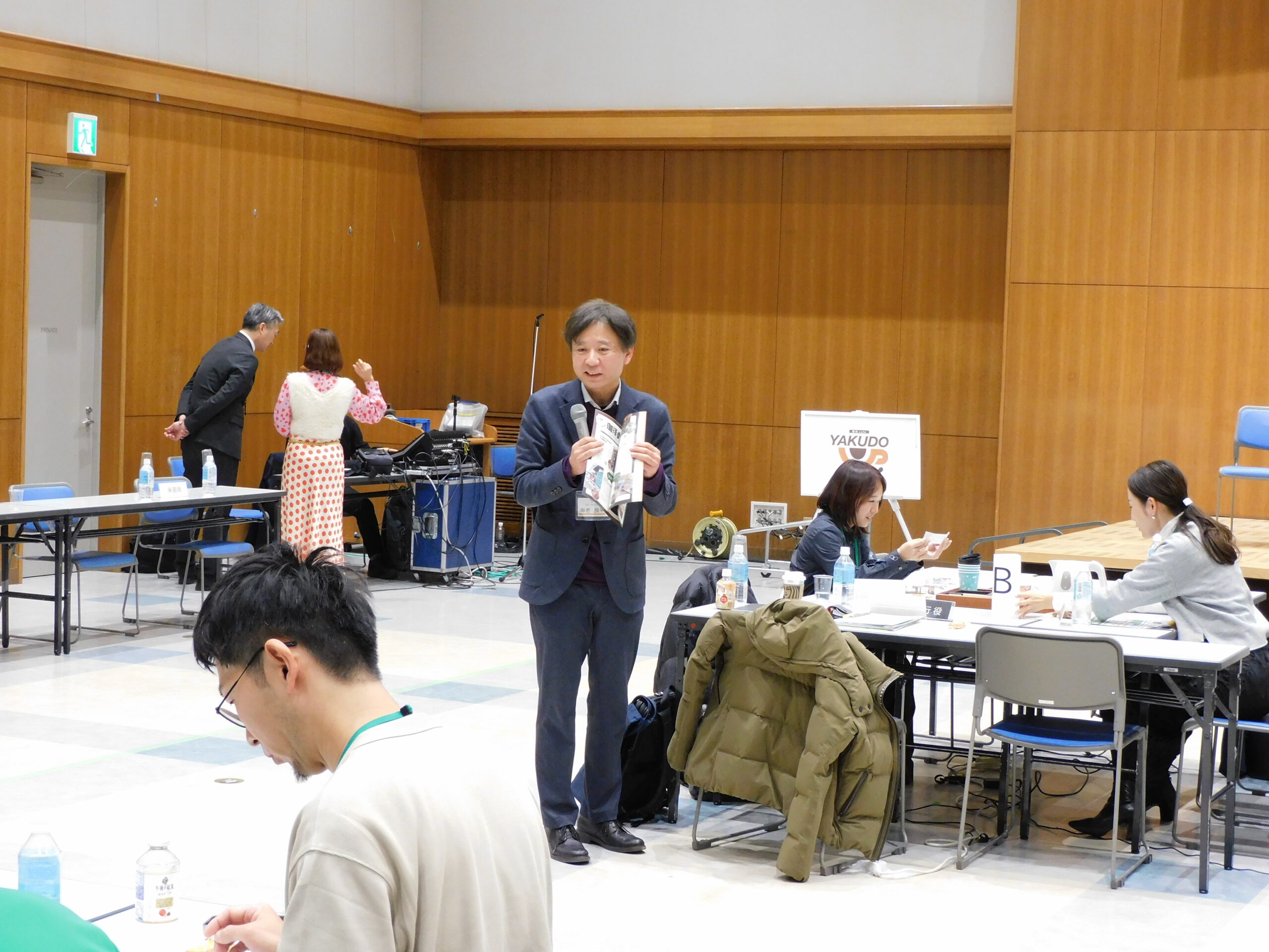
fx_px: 2383
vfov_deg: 22.6
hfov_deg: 29.8
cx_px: 634
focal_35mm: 65
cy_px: 476
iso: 400
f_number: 4.2
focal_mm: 11.6
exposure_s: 1/25
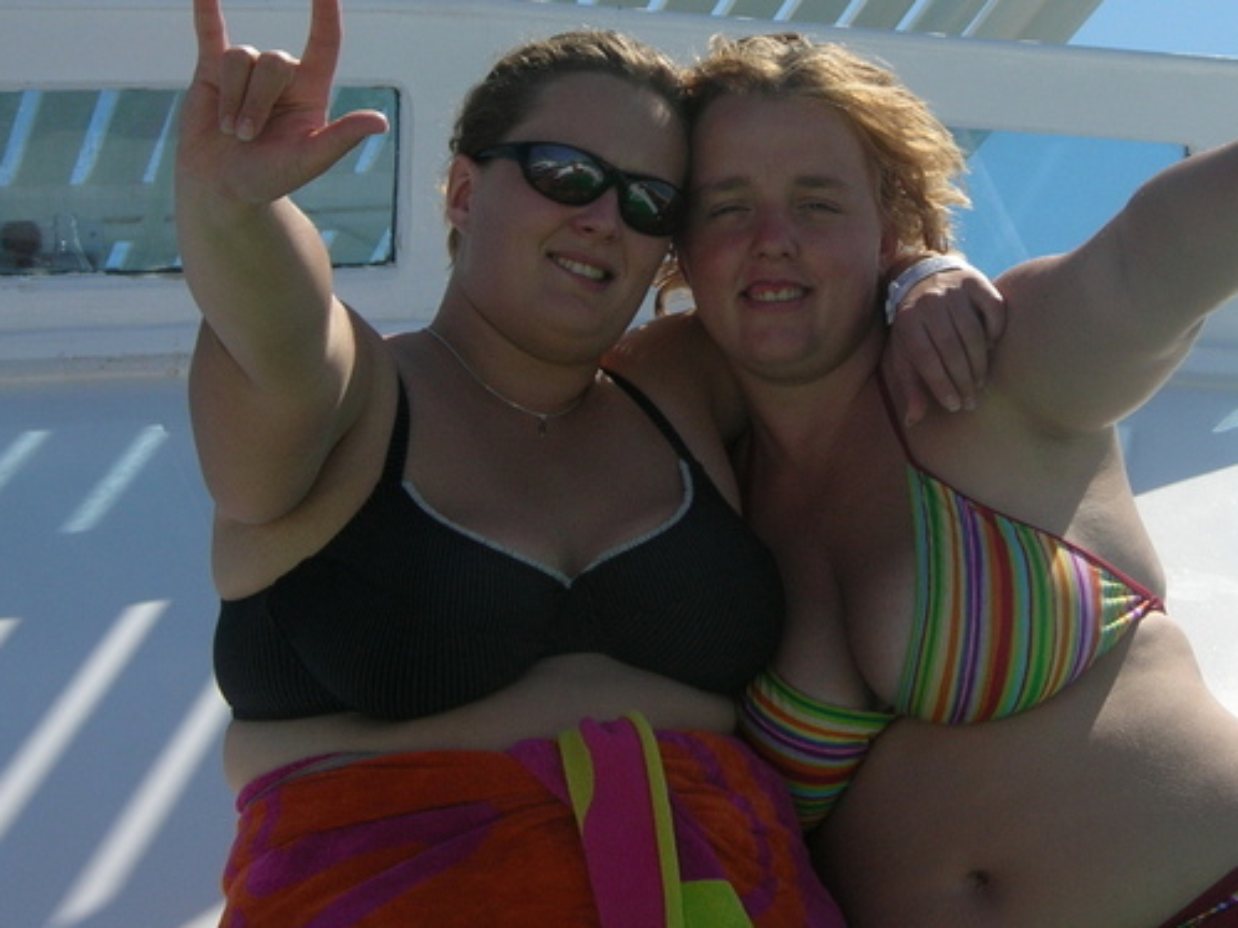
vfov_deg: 11.8
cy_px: 244
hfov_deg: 15.7
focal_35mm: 125
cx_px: 898
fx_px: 4469
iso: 50
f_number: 4.7
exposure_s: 1/763
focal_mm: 12.8
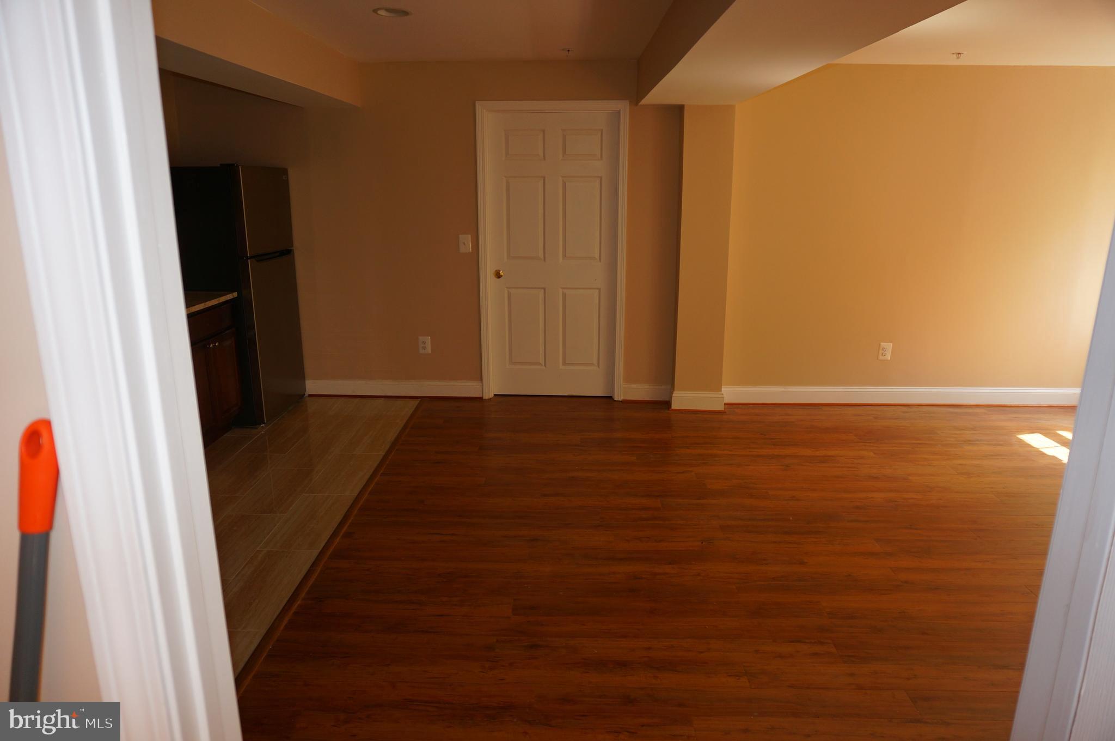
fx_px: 742
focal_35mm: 24
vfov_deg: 53.0
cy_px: 370
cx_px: 558
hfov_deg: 73.8
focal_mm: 16
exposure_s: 1/60
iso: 200
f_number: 4
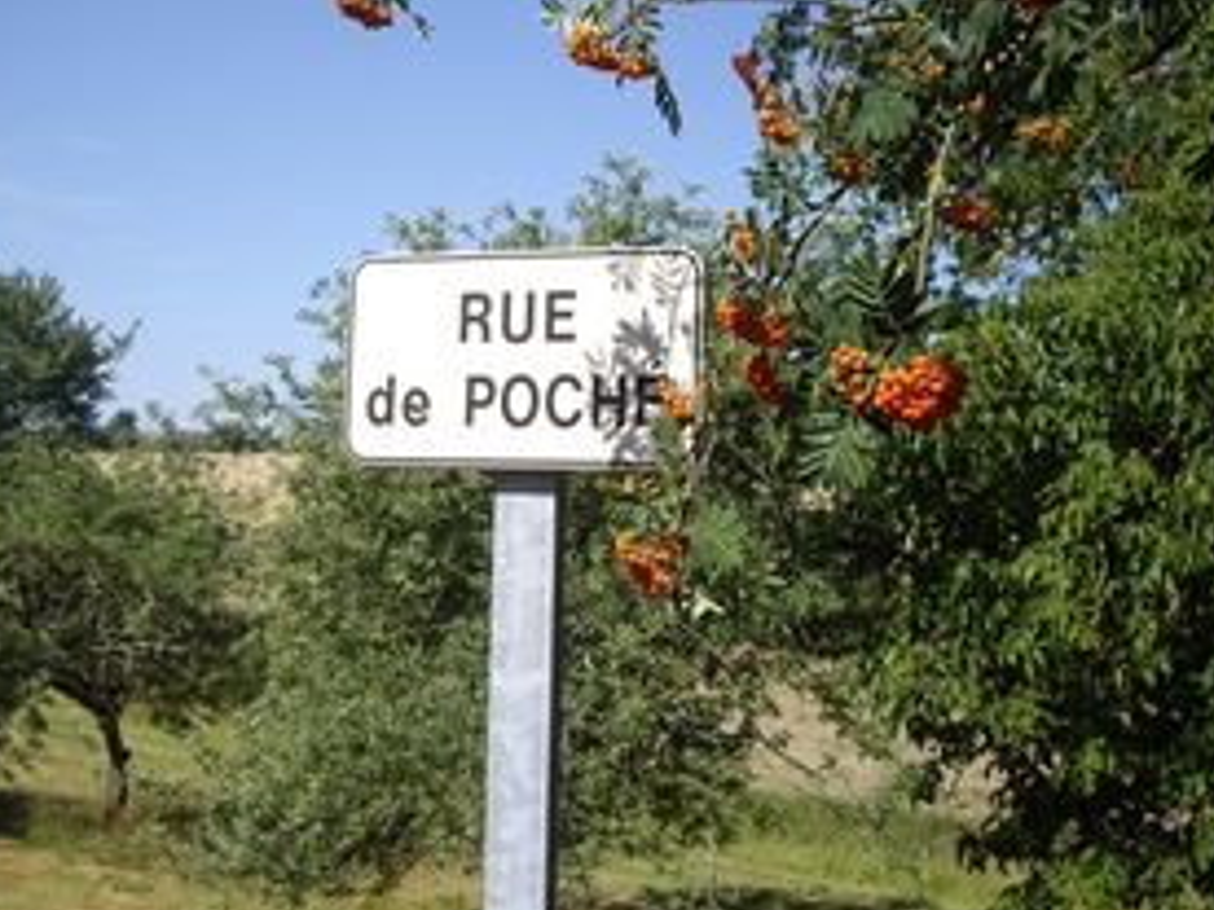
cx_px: 541
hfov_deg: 34.9
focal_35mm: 55
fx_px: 1929
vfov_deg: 26.5
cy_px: 374
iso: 64
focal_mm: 7.9
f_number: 2.8
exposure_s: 1/800
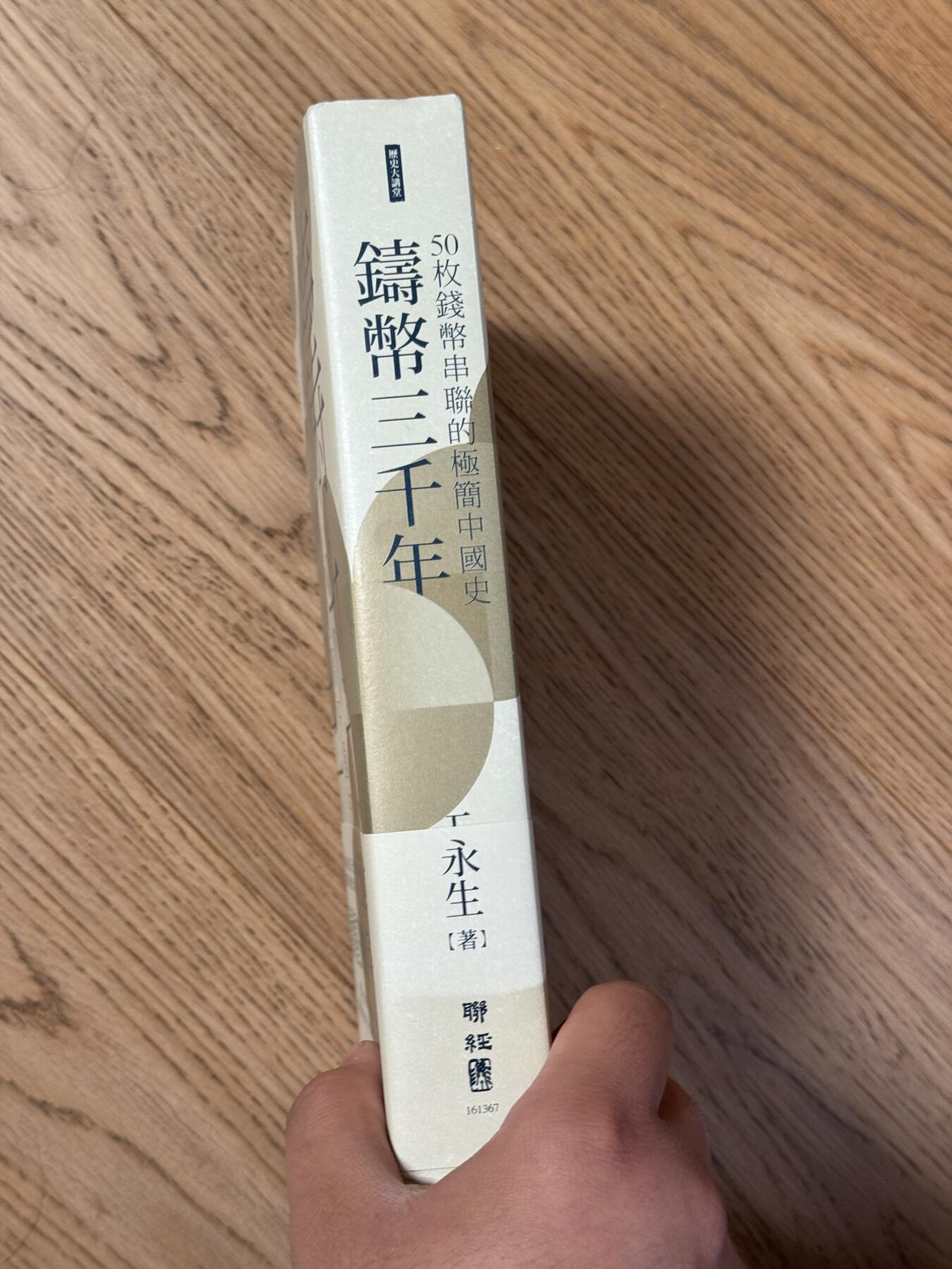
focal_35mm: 48
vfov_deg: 39.7
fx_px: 1760
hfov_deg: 30.3
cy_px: 634
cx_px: 476
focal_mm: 6.76
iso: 100
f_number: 1.78
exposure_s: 1/60
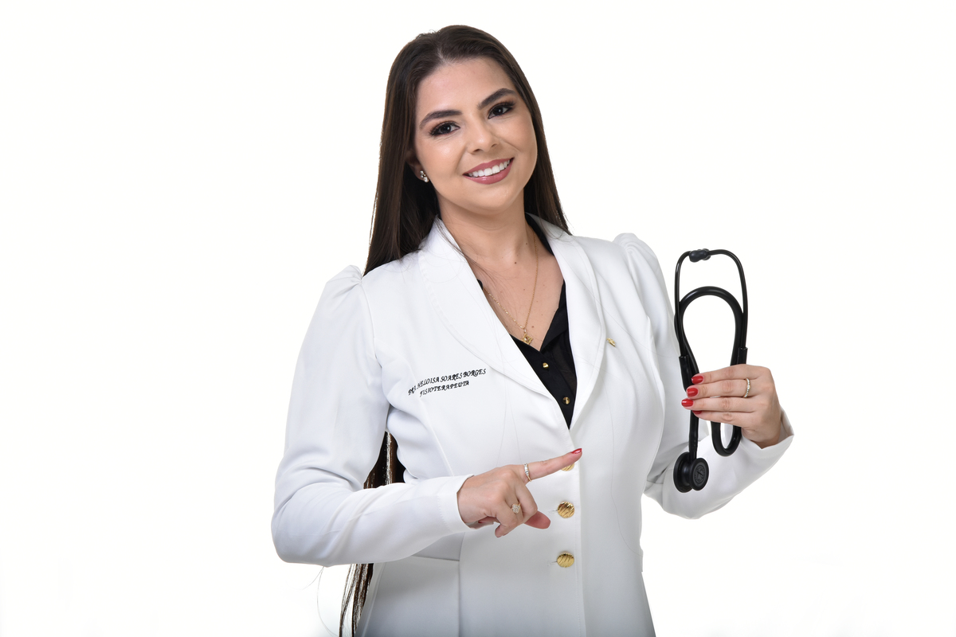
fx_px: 2987
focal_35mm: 112
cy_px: 318
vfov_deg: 12.2
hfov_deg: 18.2
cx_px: 478
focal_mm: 75
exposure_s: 1/250
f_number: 14
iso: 250
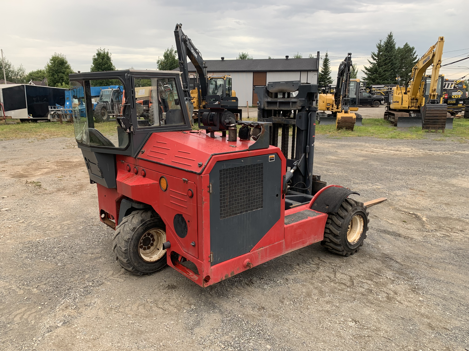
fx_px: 352
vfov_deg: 53.1
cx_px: 234
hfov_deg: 67.3
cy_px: 176
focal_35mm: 26
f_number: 1.8
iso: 25
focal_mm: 4.25
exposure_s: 1/193
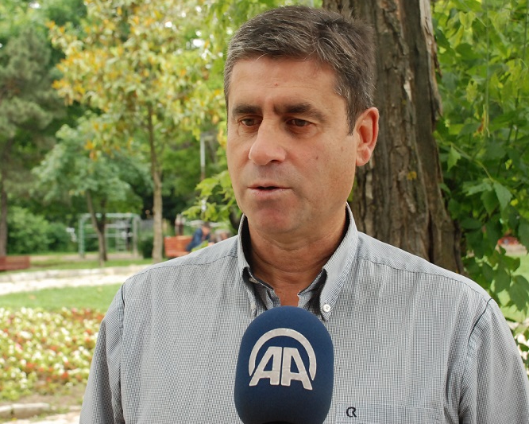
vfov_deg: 27.6
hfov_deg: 34.1
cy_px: 210
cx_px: 245
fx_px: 861
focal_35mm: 55
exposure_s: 1/160
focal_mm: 32
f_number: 6.3
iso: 800
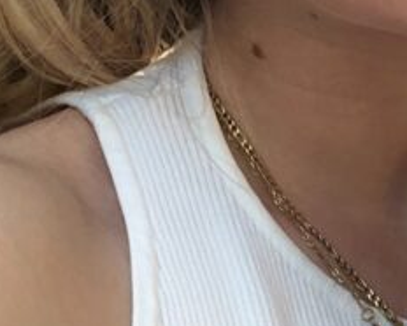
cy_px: -70
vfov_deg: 11.0
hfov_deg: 13.9
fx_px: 1664
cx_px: 187
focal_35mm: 138
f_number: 2.2
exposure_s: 1/120
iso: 40
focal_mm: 2.87
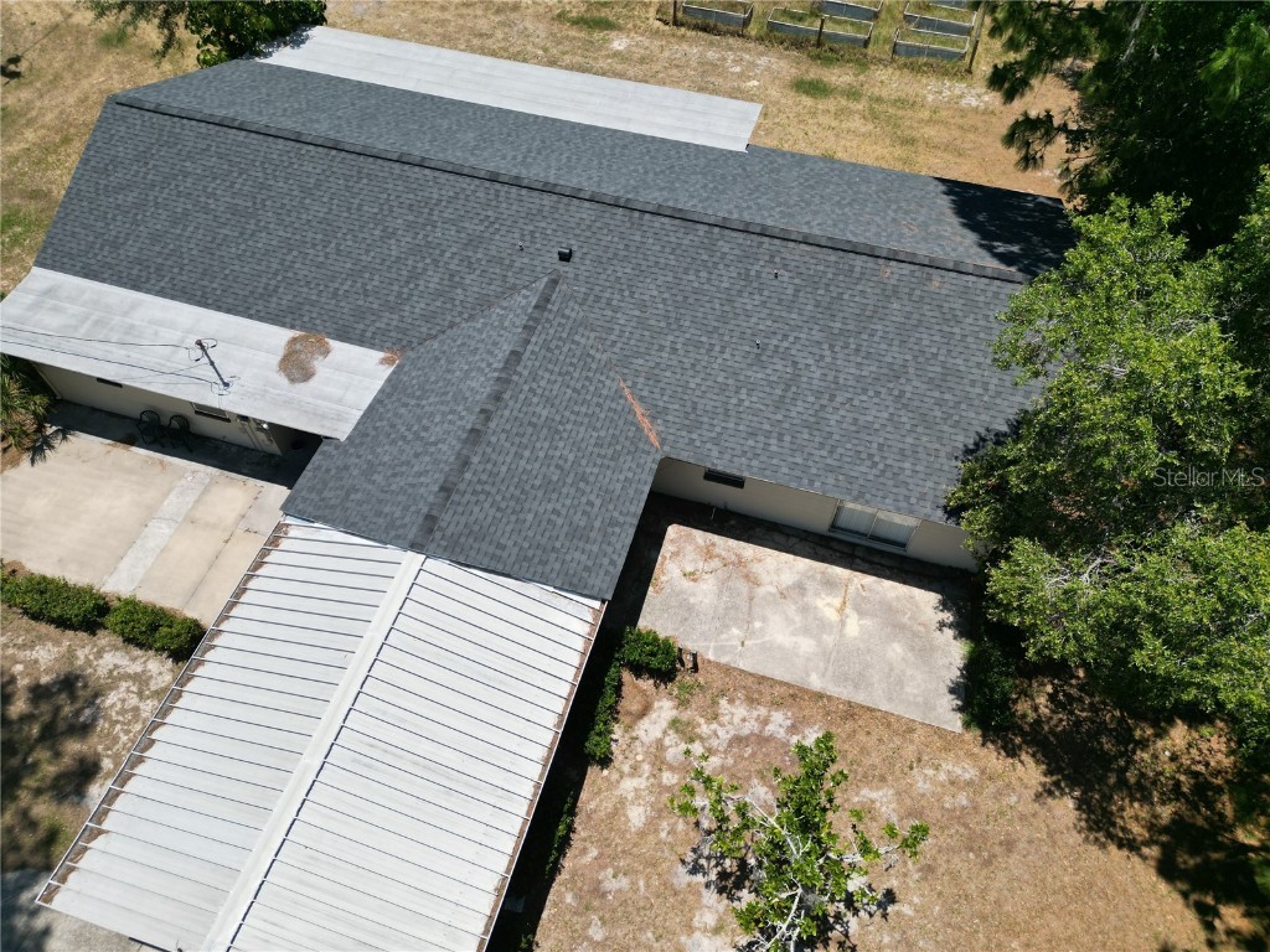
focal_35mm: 24
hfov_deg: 71.6
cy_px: 476
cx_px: 635
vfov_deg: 56.8
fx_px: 881
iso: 200
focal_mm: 6.72
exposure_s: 1/5000
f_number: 1.7
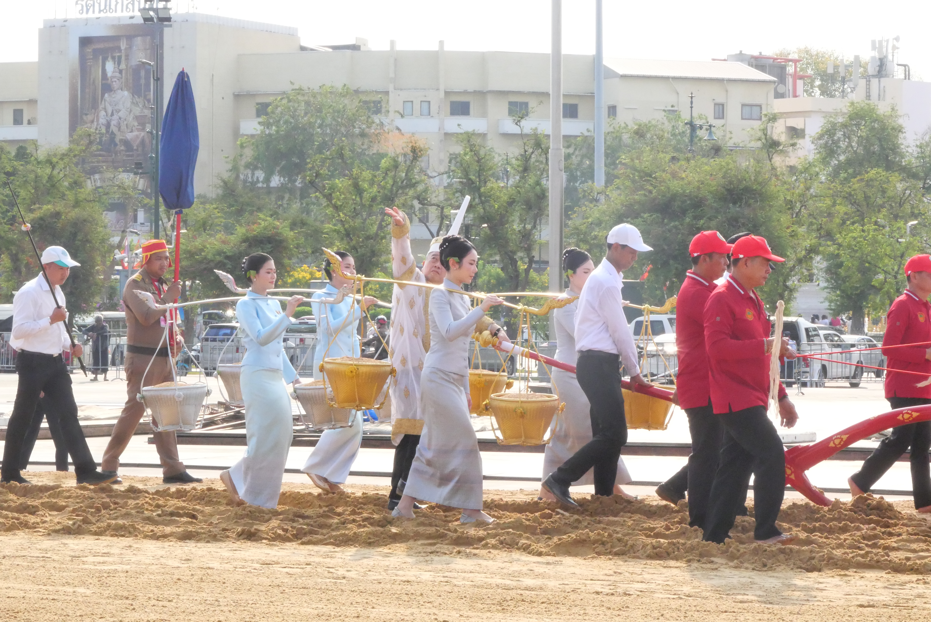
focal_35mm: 124
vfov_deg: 11.1
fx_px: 3209
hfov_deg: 16.5
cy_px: 311
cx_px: 466
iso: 4000
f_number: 22
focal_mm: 60
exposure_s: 1/500
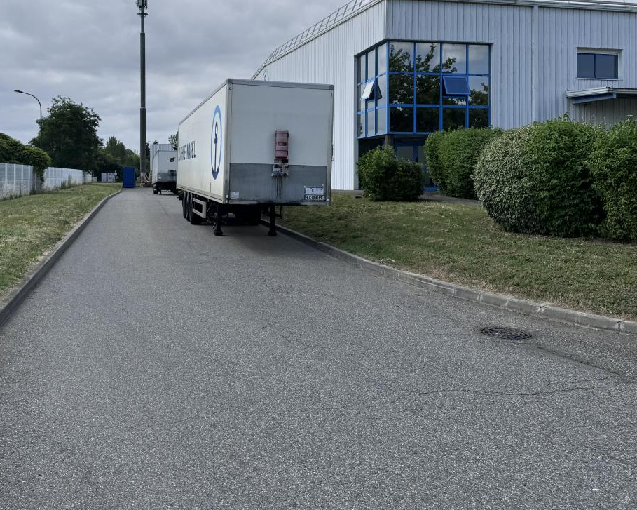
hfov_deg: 54.0
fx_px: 622
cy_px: 179
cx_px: 273
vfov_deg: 44.0
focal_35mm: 33
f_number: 1.78
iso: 80
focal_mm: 6.76
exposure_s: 1/5814
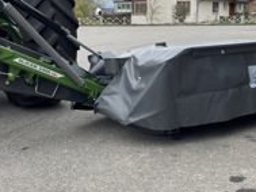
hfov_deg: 34.9
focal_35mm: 55
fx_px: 407
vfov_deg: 26.6
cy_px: 96
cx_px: 121
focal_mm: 4.2
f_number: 1.6
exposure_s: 1/662
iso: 32
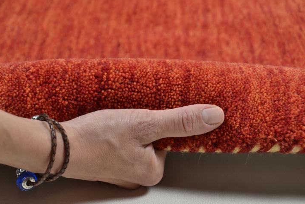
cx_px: 152
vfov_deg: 15.0
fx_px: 771
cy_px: 102
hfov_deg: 22.4
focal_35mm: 91
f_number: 6.3
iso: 200
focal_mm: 60
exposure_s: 1/40
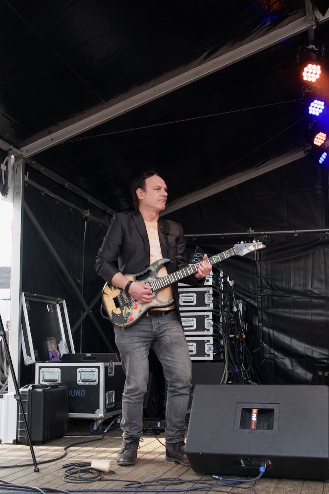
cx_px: 164
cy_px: 247
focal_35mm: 43
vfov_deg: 45.4
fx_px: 589
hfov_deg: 31.2
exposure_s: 1/125
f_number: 3.2
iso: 100
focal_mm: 15.73
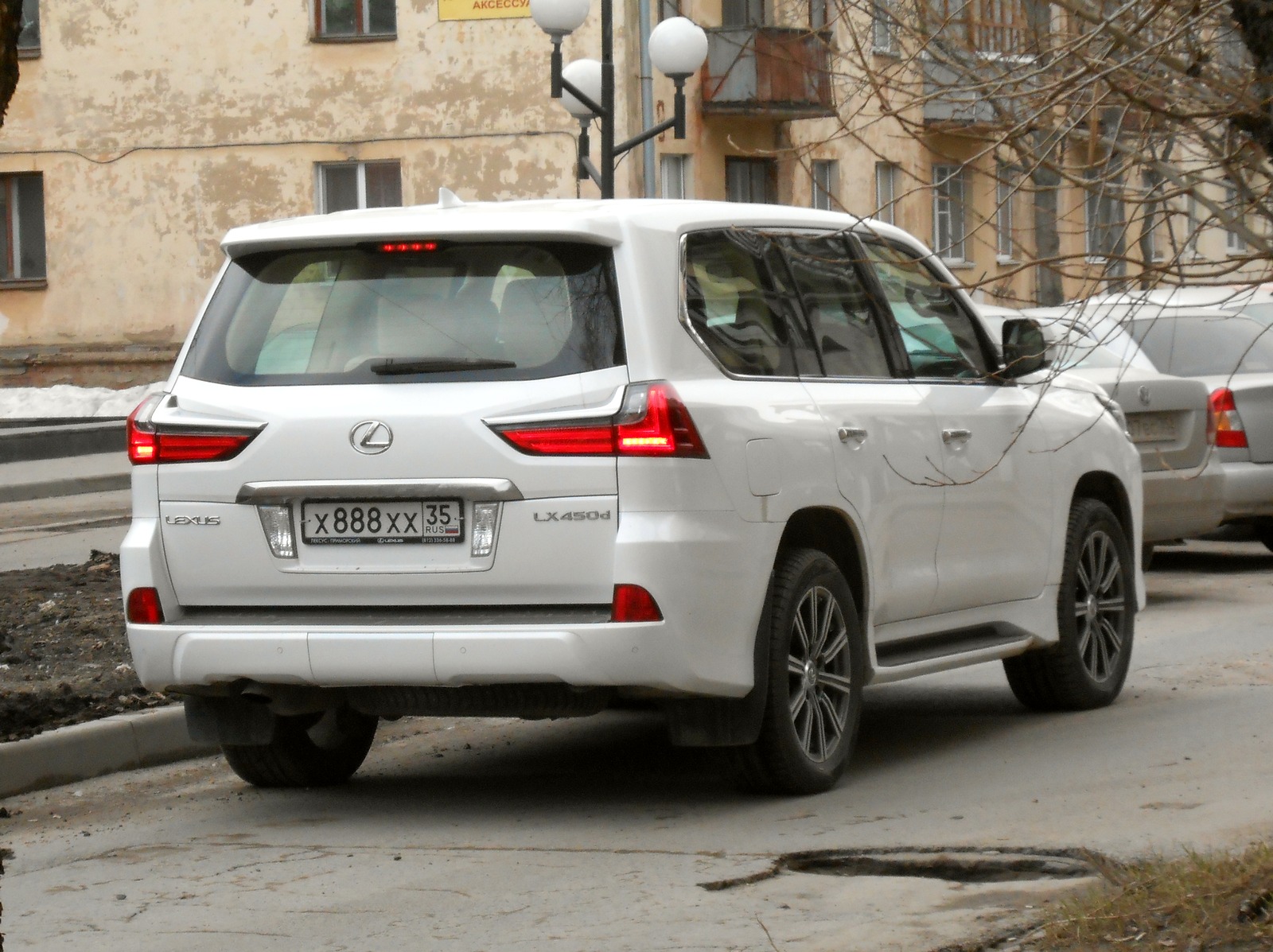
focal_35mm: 119
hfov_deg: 16.6
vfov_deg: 12.4
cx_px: 636
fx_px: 4372
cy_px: 476
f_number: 5.5
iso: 250
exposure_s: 1/500
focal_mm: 21.2
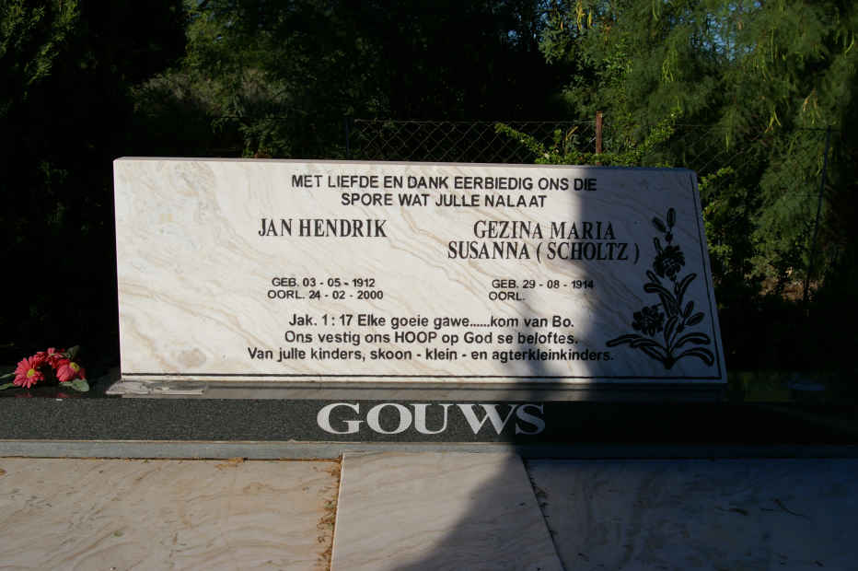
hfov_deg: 42.4
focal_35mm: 46
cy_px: 286
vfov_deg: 28.9
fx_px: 1107
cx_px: 429
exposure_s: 1/750
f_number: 9.5
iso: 200
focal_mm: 31
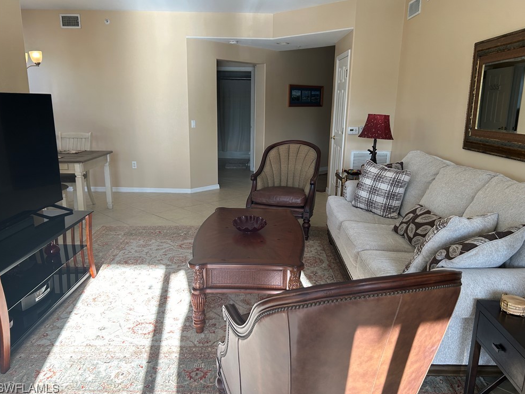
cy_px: 195
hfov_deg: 65.3
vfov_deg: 51.4
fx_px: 410
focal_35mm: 27
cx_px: 266
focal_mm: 5.7
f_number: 1.5
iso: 80
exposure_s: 1/121
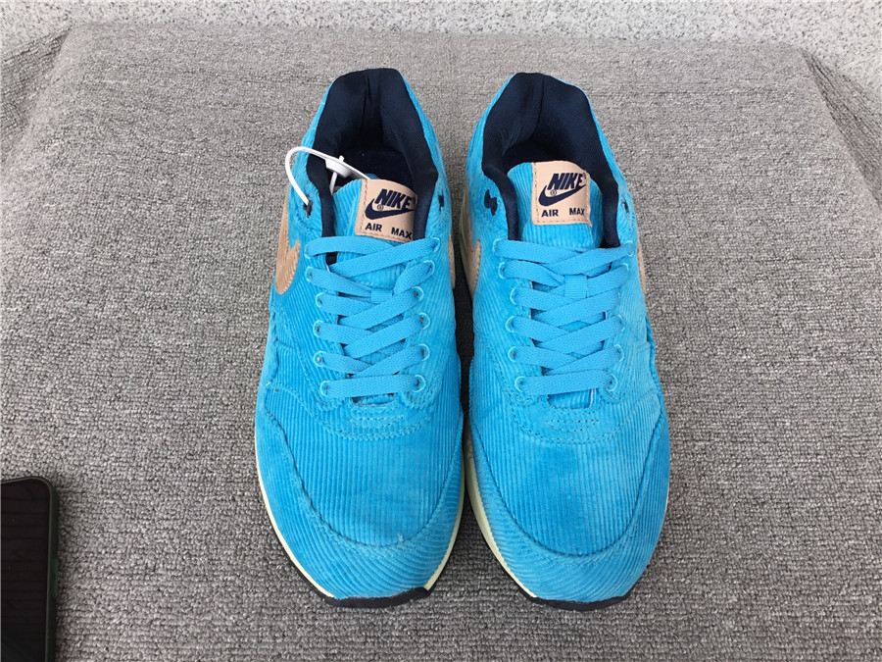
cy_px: 331
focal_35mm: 31
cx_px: 441
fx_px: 790
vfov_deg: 45.4
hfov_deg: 58.4
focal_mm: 3.3
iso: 25
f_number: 2.4
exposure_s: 1/193
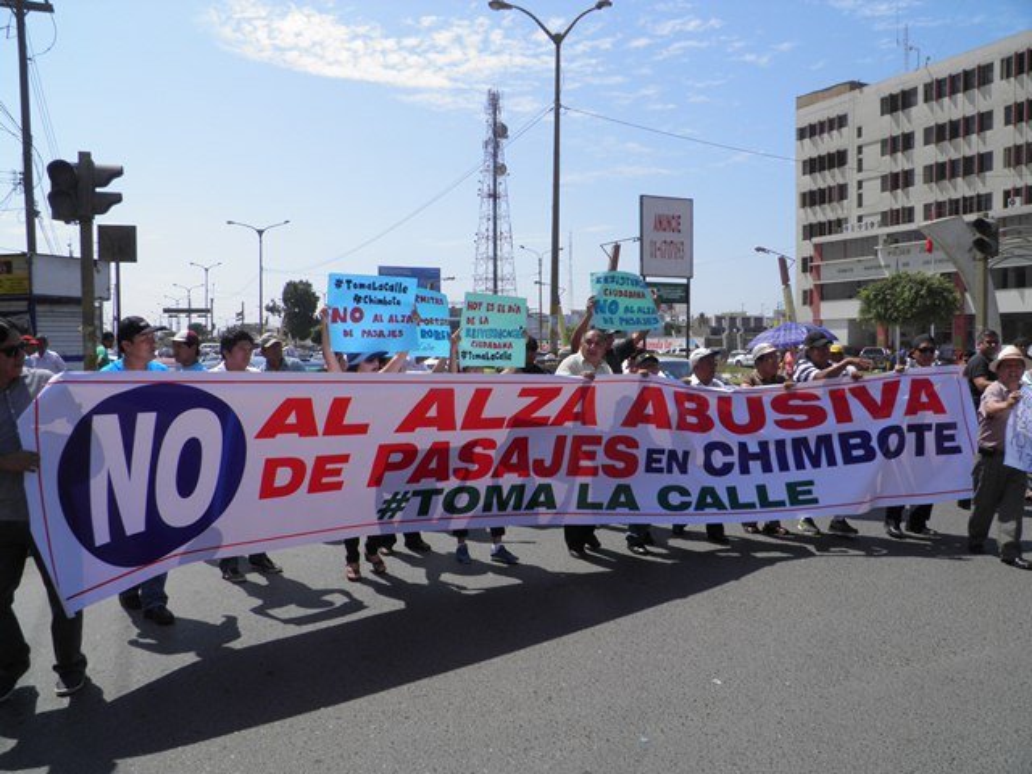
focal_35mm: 28
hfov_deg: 63.4
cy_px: 387
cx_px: 516
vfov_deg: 49.7
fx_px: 835
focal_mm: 4.9
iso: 50
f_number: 5.7
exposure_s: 1/400
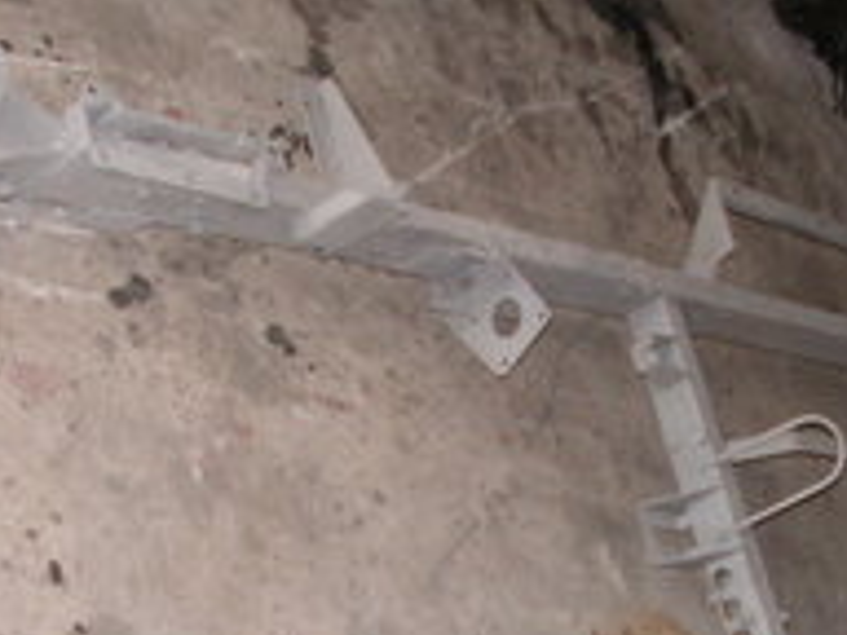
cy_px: 481
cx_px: 485
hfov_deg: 26.0
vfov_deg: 19.5
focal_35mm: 75
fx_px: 1835
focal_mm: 6
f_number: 3.2
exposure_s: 1/40
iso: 200
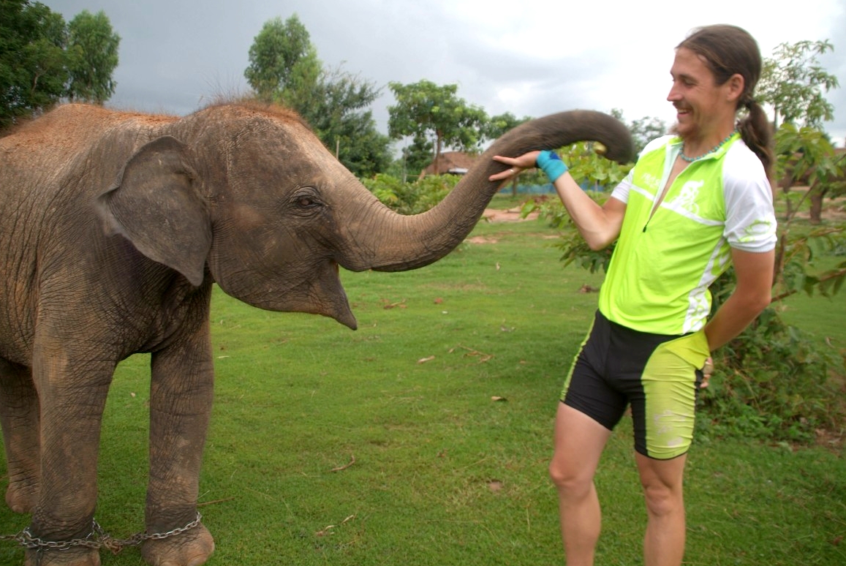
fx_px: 659
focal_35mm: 28
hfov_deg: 65.4
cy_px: 274
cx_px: 416
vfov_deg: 46.5
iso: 100
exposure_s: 1/60
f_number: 3.5
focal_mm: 18
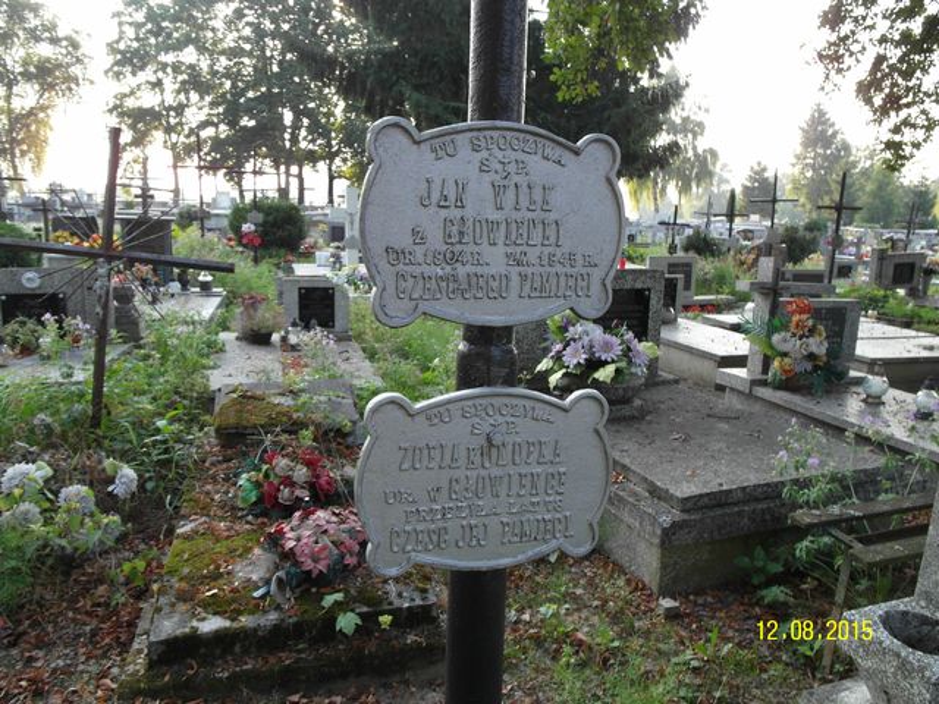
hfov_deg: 71.6
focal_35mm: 24
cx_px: 470
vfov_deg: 56.8
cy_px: 352
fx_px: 651
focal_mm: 5.2
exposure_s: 1/90
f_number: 3.4
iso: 100
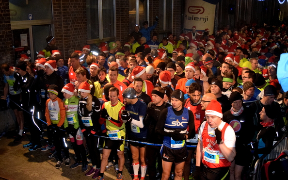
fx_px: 267
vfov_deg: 37.3
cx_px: 144
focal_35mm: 34
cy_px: 91
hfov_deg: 56.7
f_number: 3.8
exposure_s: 1/60
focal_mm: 22
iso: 2500
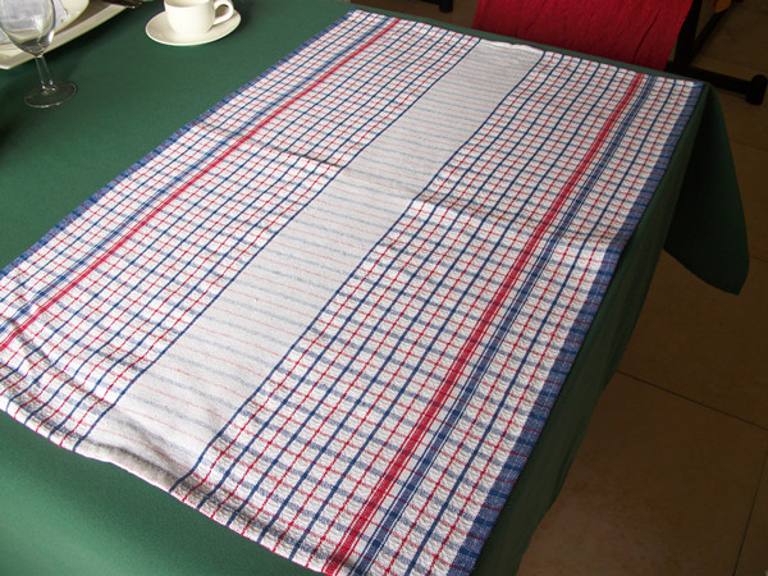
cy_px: 288
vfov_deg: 40.7
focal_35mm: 35
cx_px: 384
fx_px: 777
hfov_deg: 52.6
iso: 80
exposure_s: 1/40
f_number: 3.1
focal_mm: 6.3
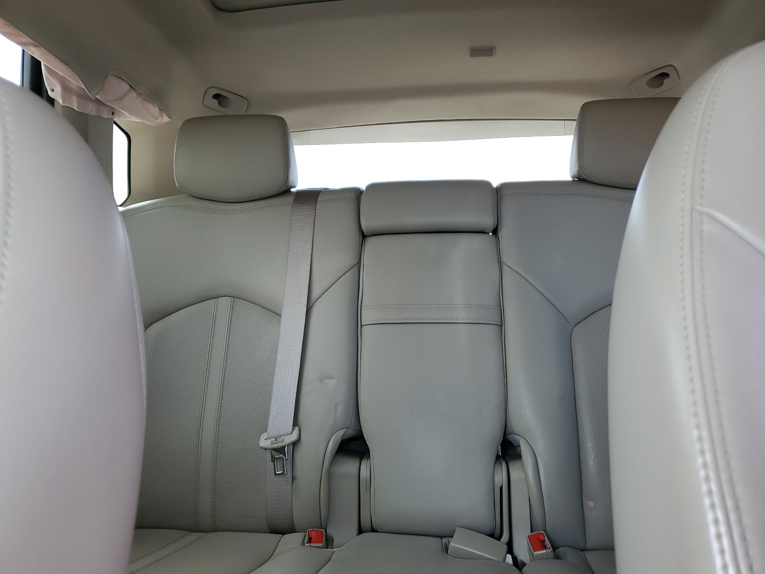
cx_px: 382
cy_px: 287
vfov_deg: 53.1
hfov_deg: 67.3
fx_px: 575
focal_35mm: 26
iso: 59
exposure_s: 1/120
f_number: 1.5
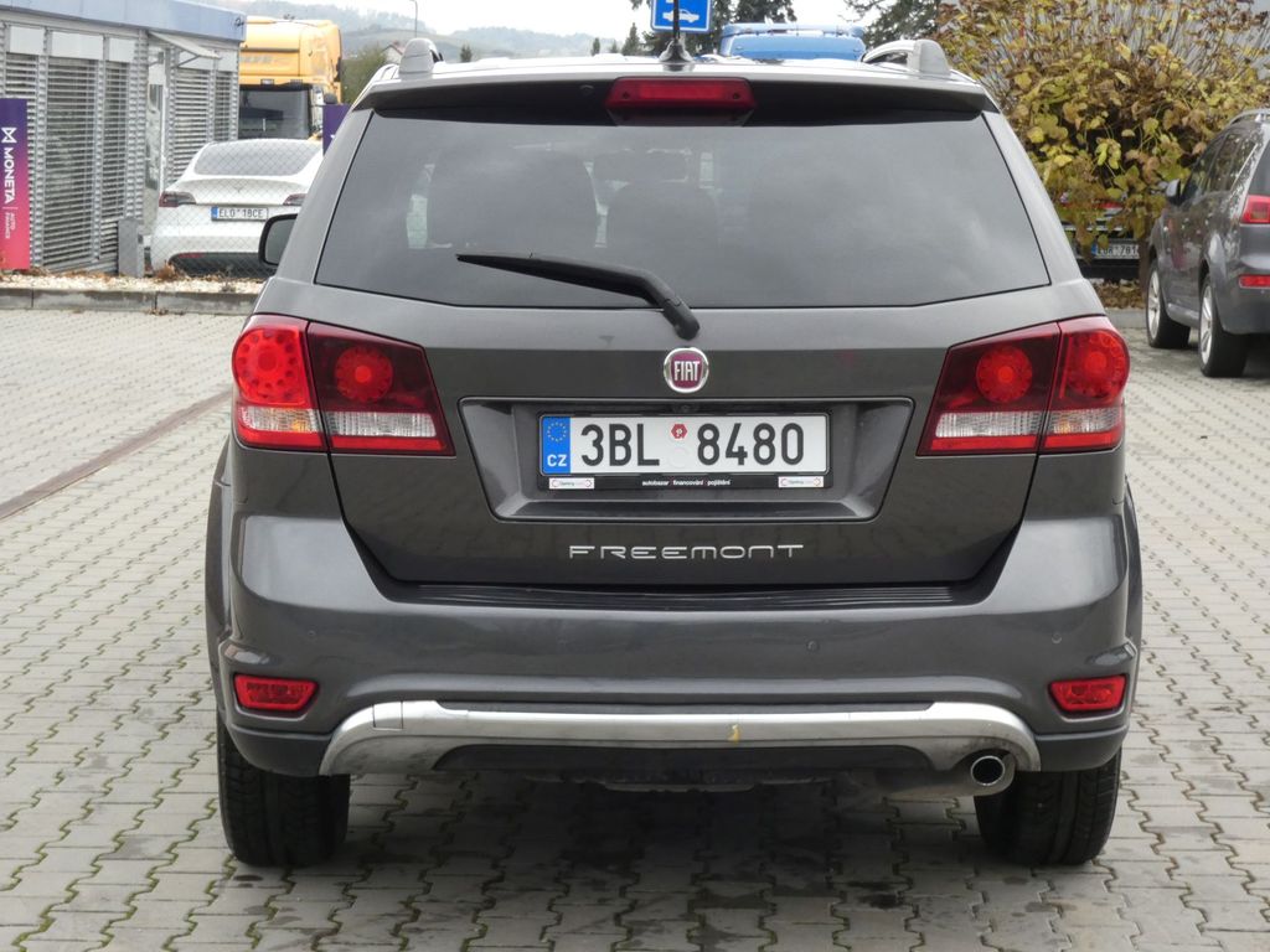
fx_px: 2715
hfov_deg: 26.3
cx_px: 635
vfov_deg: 19.9
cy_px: 476
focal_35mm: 74
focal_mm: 13.3
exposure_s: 1/80
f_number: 5.6
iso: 320
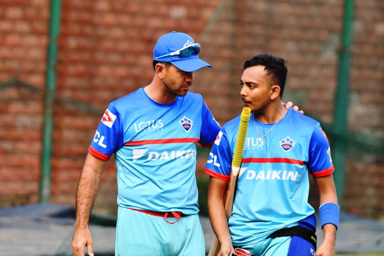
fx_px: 3200
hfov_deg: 6.9
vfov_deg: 4.6
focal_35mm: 300
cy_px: 128
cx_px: 192
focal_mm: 200
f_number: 4
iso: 400
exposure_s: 1/1000
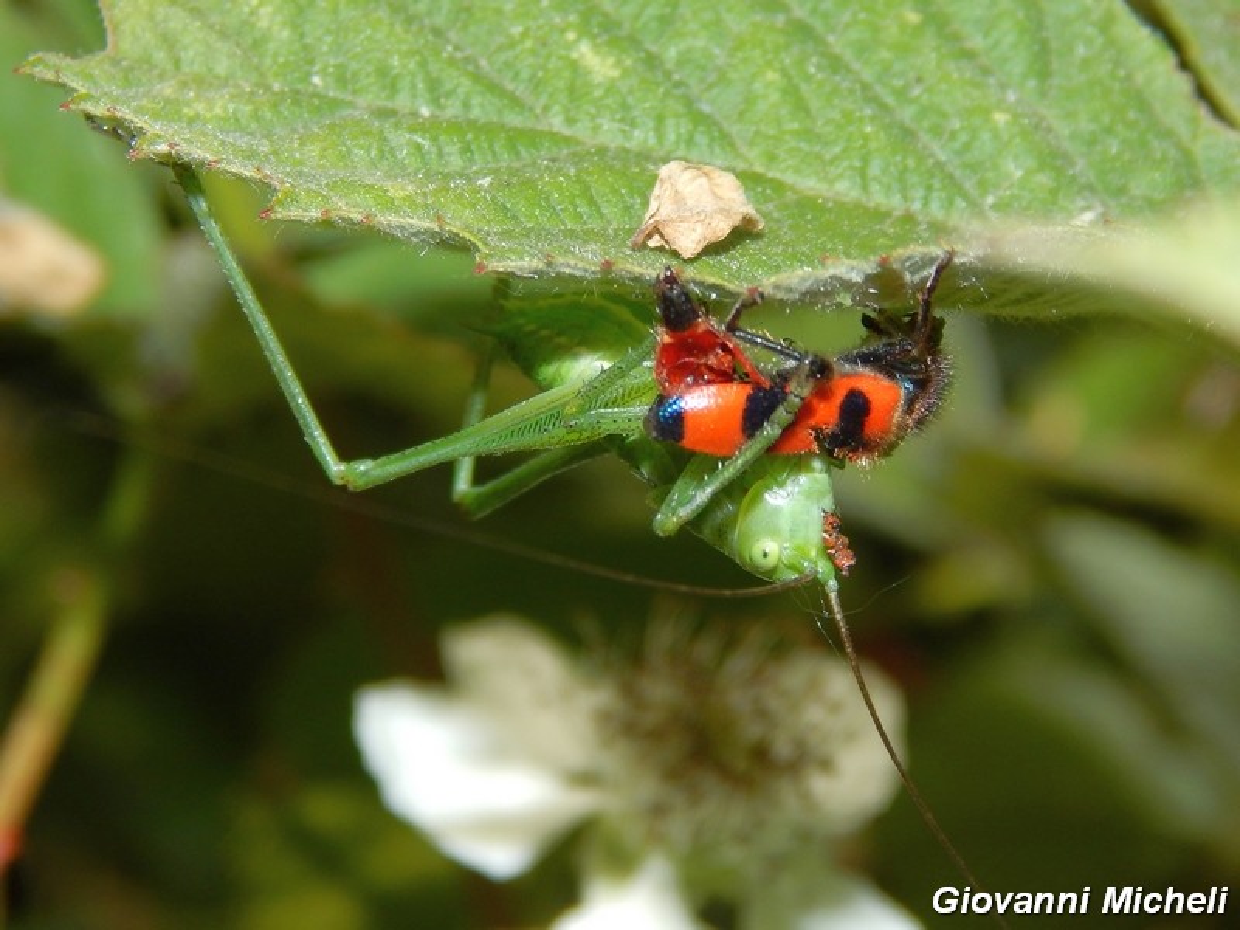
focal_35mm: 132
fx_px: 4728
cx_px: 620
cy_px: 465
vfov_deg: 11.2
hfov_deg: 14.9
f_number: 9.6
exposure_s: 1/500
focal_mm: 23.4
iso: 125
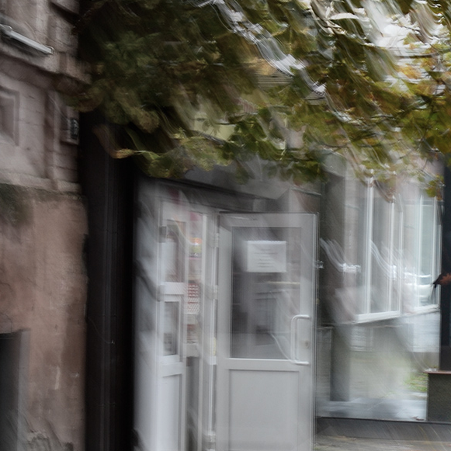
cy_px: 313
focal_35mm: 115
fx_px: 1697
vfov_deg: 15.1
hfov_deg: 14.6
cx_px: 557
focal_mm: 35
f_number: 4.5
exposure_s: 1/4
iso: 100
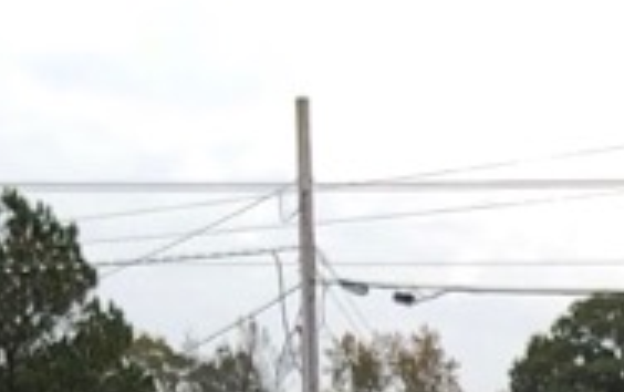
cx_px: 737
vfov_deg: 6.0
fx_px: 3337
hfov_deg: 10.5
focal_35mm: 196
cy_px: 1389
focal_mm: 3.99
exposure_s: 1/727
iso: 20
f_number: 1.8
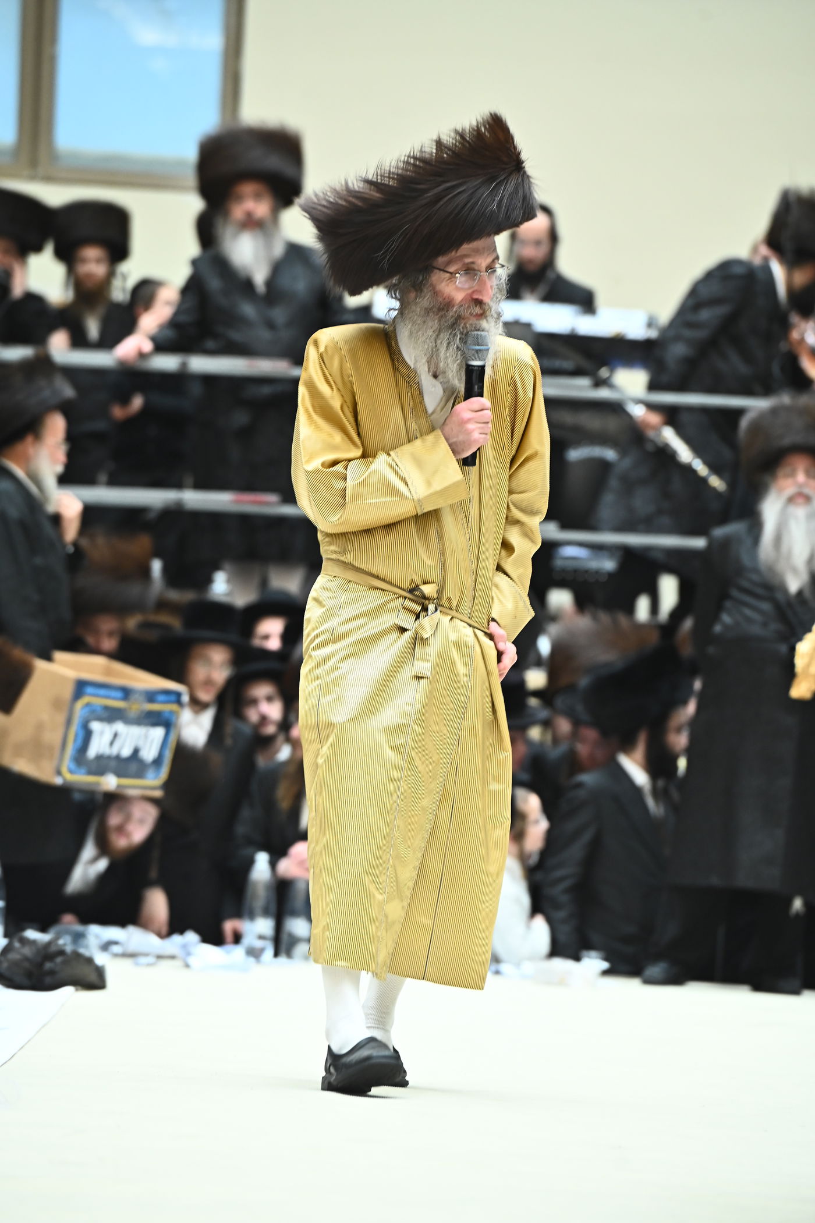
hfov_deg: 6.9
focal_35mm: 200
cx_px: 408
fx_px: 6793
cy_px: 612
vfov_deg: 10.3
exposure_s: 1/250
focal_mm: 200
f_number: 5
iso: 2000
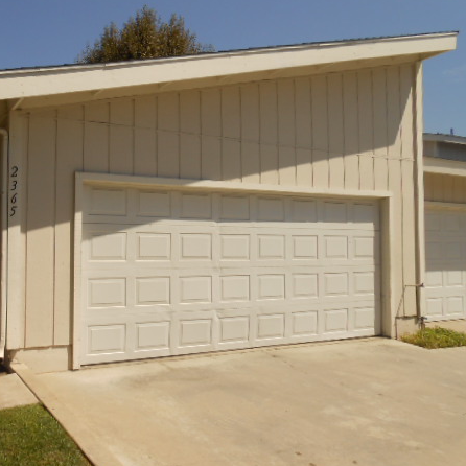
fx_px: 503
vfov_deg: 49.7
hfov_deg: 48.6
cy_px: 228
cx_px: 141
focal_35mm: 33
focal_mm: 4.6
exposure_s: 1/1500
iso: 80
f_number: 3.5
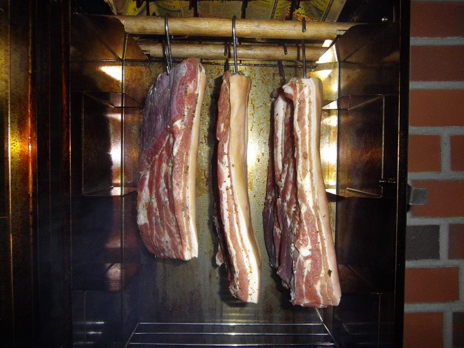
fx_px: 362
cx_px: 232
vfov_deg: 51.4
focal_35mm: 27
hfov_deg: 65.3
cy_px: 174
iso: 100
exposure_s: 1/50
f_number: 3.2
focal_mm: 4.9
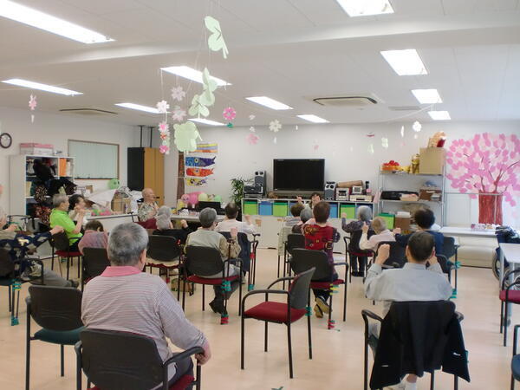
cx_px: 260
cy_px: 195
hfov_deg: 52.6
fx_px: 526
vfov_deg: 40.7
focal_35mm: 35
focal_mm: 6.3
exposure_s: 1/60
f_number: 3.1
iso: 200
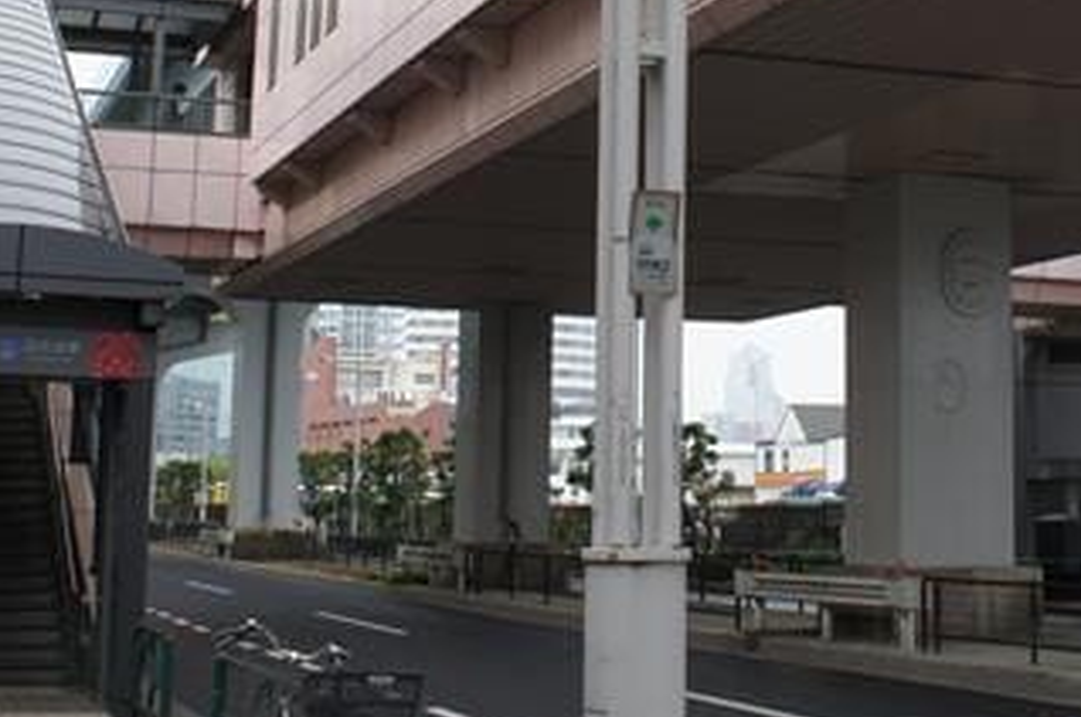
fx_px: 2039
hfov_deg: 29.2
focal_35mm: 68
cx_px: 809
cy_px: 99
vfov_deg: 19.6
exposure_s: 1/250
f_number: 7.1
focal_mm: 18
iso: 250
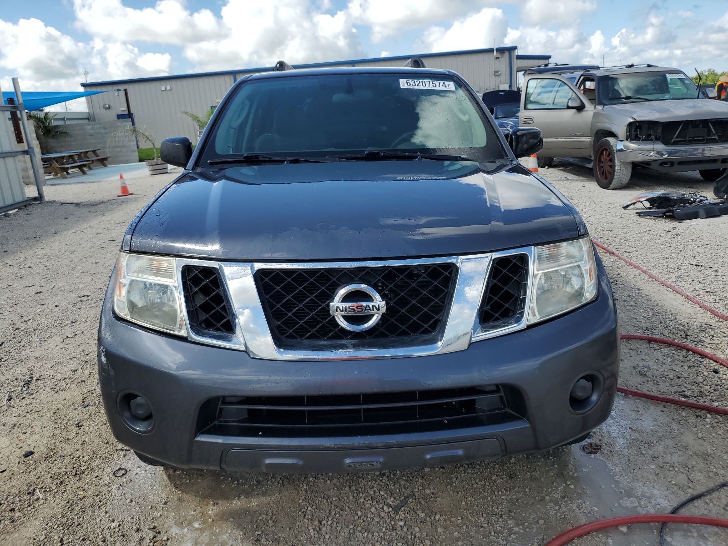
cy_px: 273
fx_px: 547
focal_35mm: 26
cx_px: 364
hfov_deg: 67.3
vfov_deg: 53.1
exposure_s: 1/2500
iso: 50
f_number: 1.5
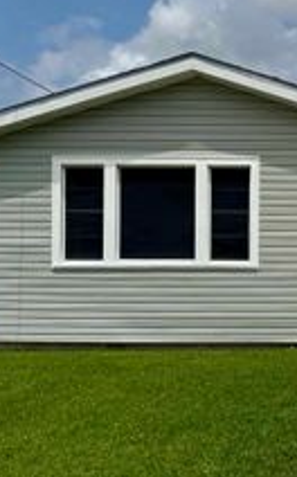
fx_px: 779
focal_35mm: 60
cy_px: 266
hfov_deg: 19.6
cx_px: 400
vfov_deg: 34.0
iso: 80
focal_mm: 6.76
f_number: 1.78
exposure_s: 1/12346
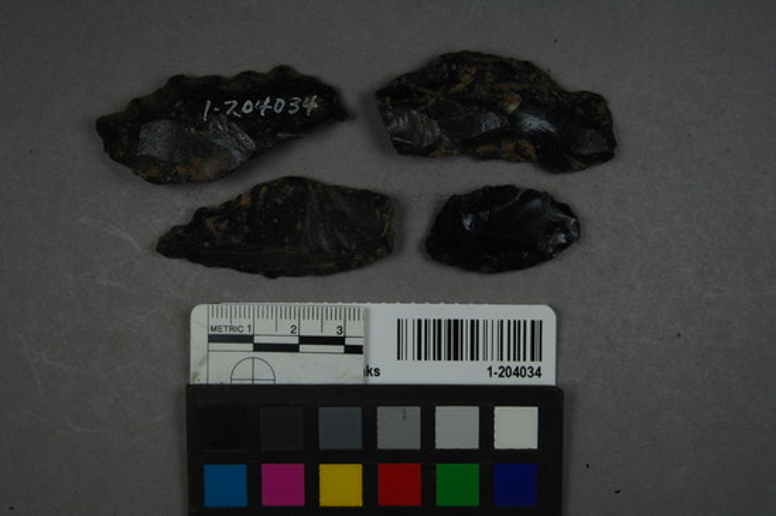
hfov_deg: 35.1
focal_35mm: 57
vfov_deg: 23.7
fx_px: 1228
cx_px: 388
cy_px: 258
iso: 200
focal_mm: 38
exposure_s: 1/20
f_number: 32
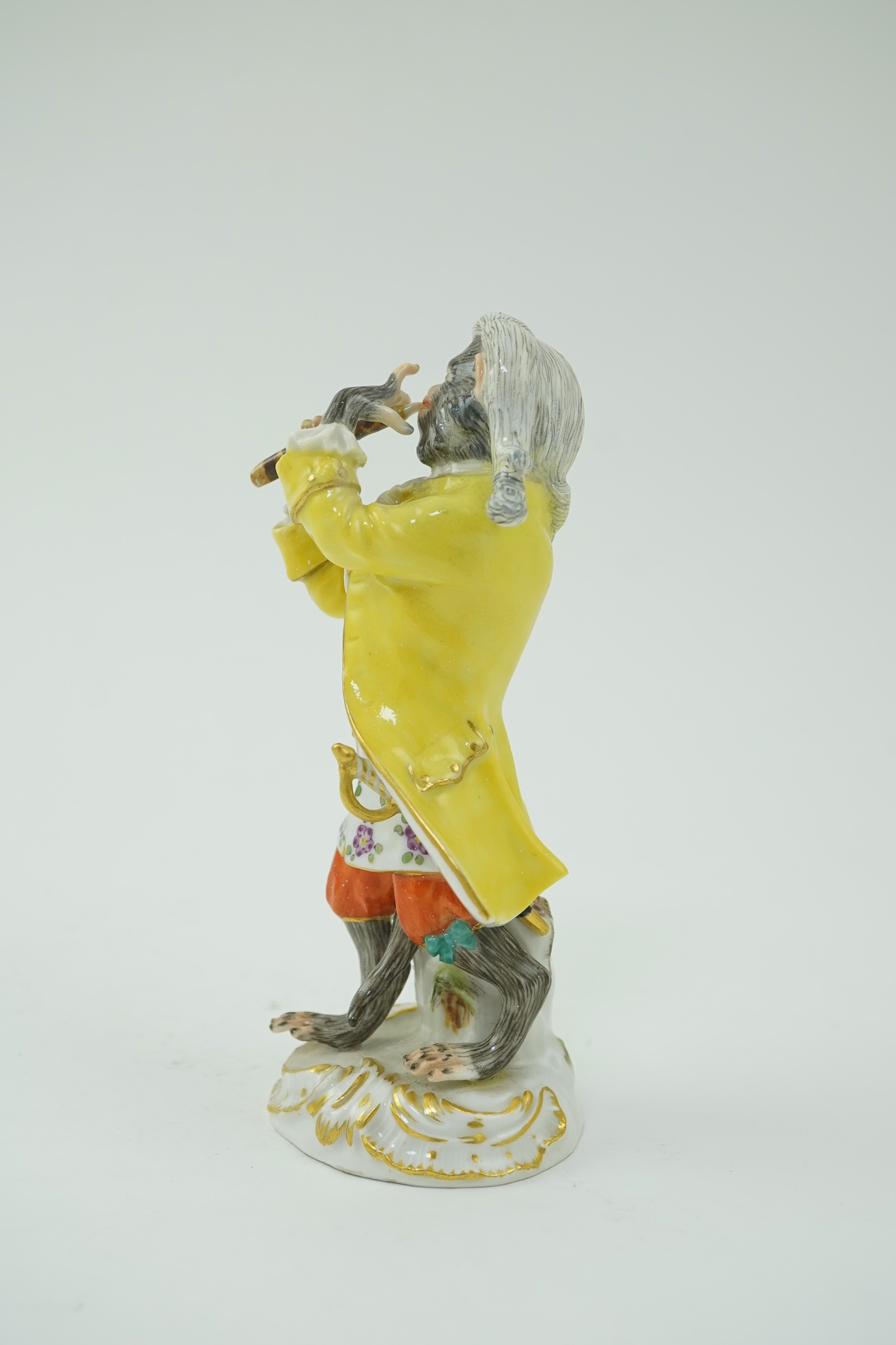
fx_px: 1680
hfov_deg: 29.9
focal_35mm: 45
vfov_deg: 43.6
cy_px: 672
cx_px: 448
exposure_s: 1/50
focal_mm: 30
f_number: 10
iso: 400
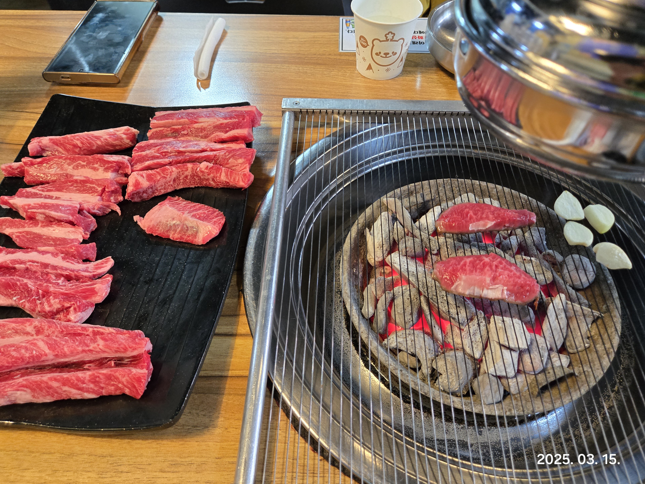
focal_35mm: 24
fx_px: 447
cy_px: 246
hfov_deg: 71.6
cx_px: 315
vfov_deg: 56.8
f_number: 1.8
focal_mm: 5.4
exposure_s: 1/120
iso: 500
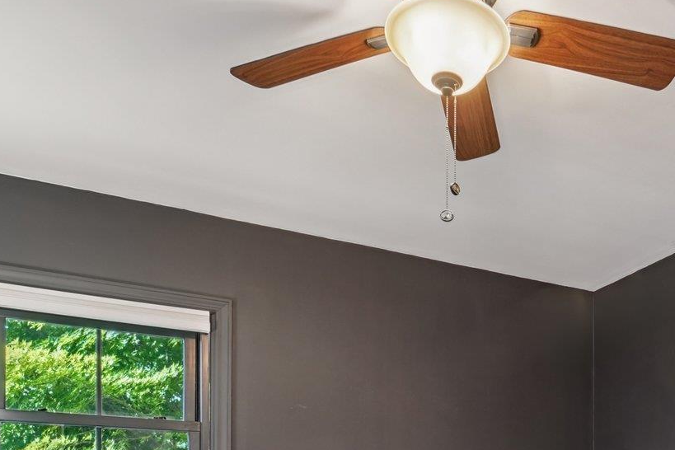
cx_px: 517
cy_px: 526
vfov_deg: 32.1
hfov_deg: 51.8
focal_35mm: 35
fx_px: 656
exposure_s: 1/2
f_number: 8
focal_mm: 14
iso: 400
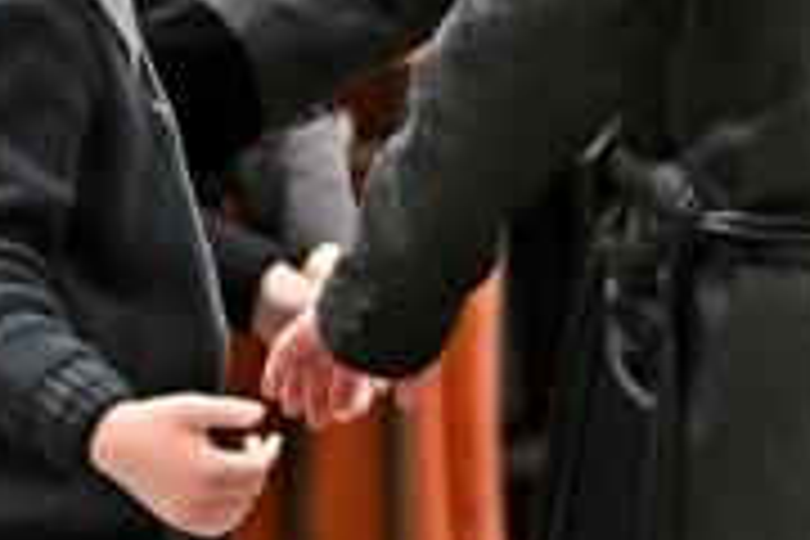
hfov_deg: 3.8
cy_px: 88
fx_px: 12172
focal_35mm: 541
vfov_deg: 2.5
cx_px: 945
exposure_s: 1/320
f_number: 2.8
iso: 500
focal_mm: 95
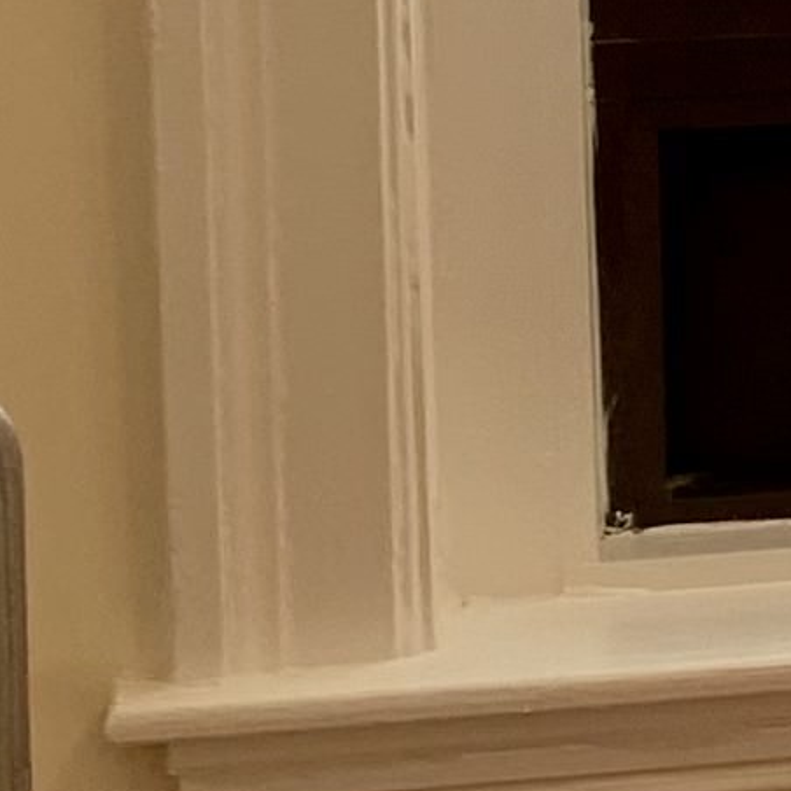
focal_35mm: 205
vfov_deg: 8.4
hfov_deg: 7.2
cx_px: 2646
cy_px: -149
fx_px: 5300
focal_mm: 4.25
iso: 40
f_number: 1.8
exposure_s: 1/121
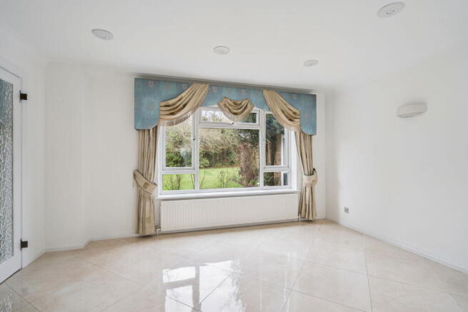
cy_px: 156
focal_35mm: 16
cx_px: 234
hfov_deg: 96.7
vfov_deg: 73.8
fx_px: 208
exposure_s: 1/30
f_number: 4
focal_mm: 16
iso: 320
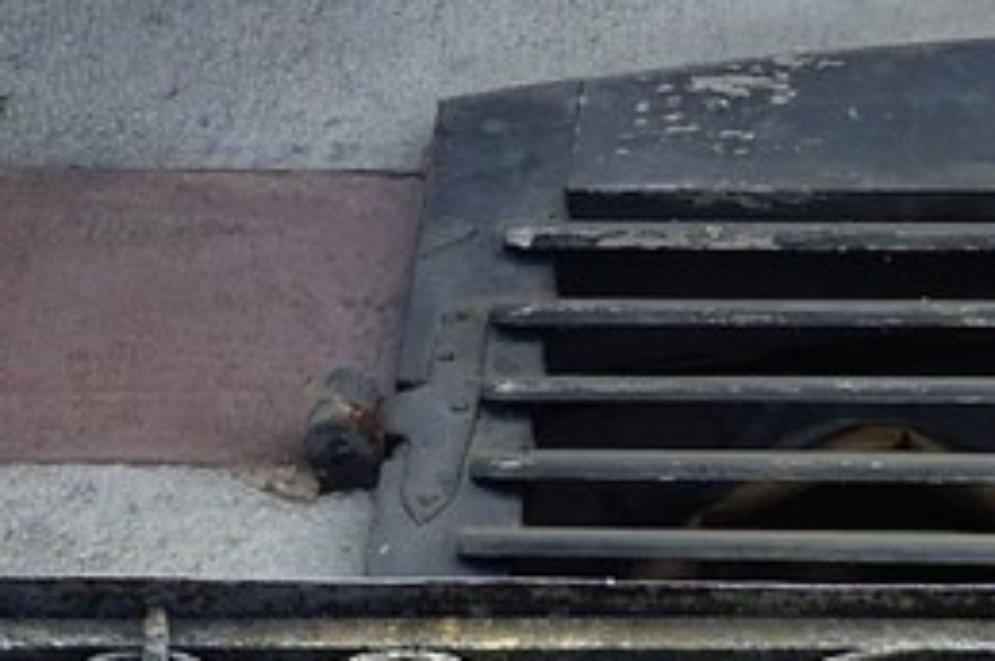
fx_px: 11953
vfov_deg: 3.1
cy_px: 1403
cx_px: 3012
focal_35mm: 433
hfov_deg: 4.6
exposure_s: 1/80
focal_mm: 70
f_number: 6.3
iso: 1000
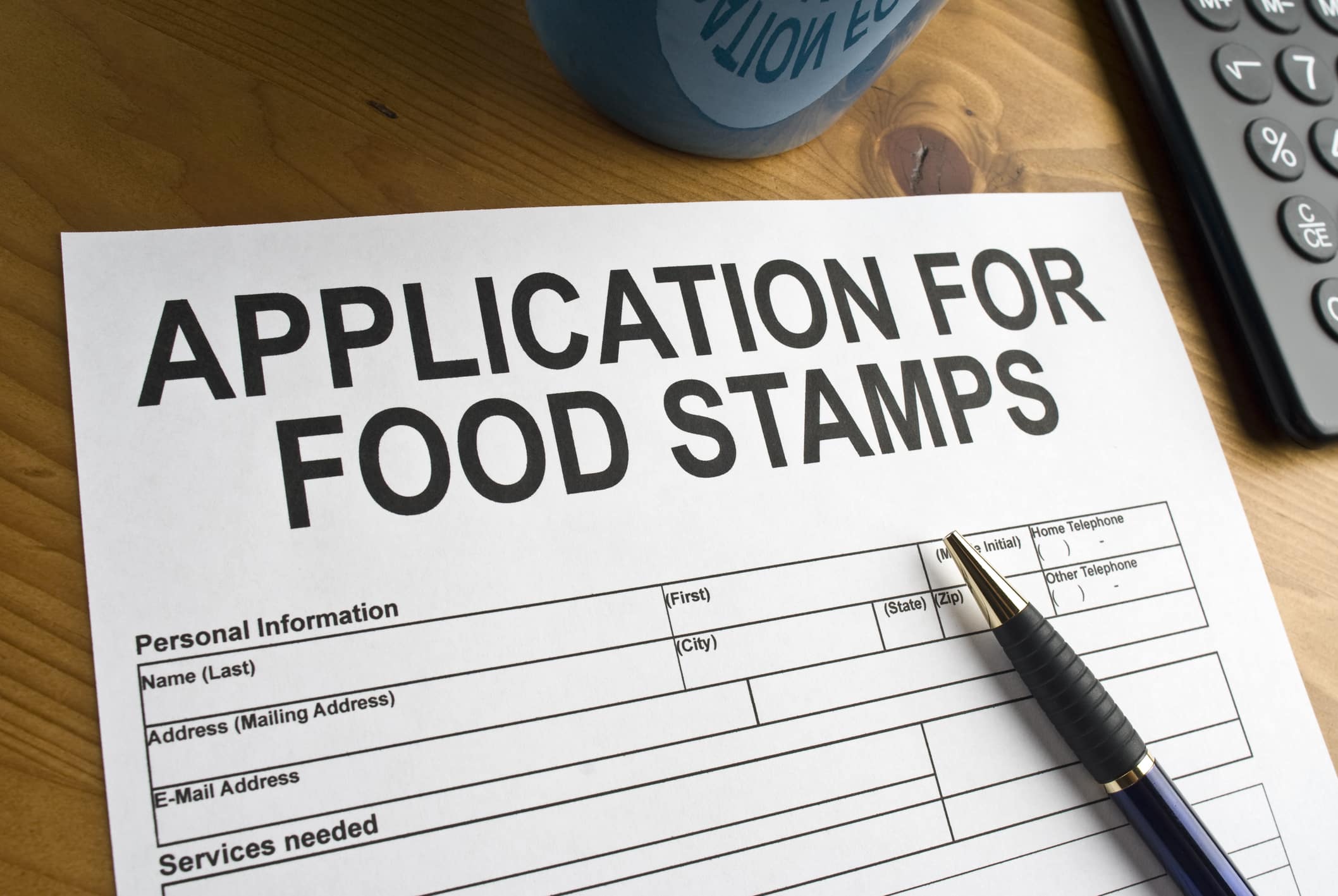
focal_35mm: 30
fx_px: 1116
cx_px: 669
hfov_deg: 61.9
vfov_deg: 43.7
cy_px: 448
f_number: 11
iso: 100
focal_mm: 20
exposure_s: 1/60
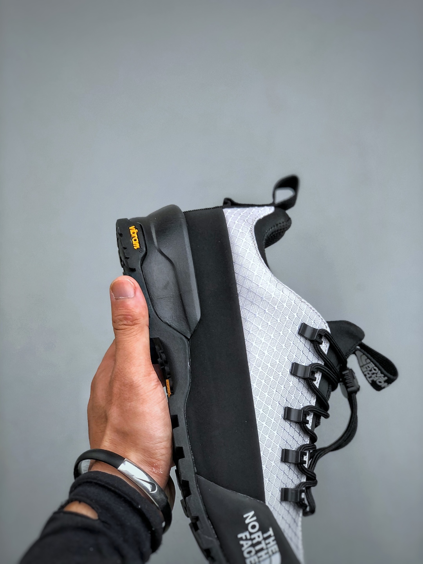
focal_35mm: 57
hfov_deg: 25.7
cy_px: 282
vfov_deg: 33.8
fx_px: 929
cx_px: 212
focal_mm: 6.6
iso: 20
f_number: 2.8
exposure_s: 1/50
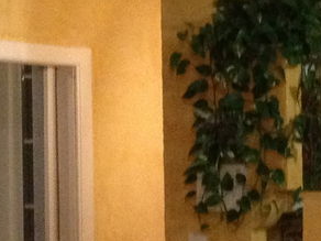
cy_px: 263
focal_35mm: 192
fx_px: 1780
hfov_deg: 9.5
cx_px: 677
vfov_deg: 7.7
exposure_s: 1/17
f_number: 2.4
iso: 400
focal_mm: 4.28
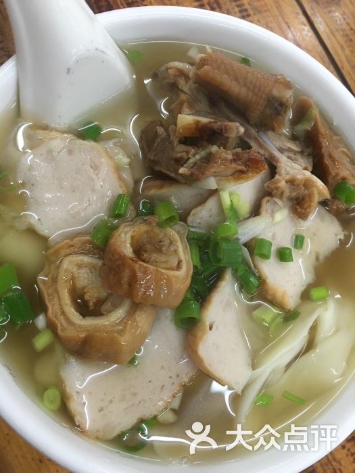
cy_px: 236
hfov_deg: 48.2
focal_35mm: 29
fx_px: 397
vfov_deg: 61.7
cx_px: 178
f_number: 2.2
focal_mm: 4.15
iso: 160
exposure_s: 1/33
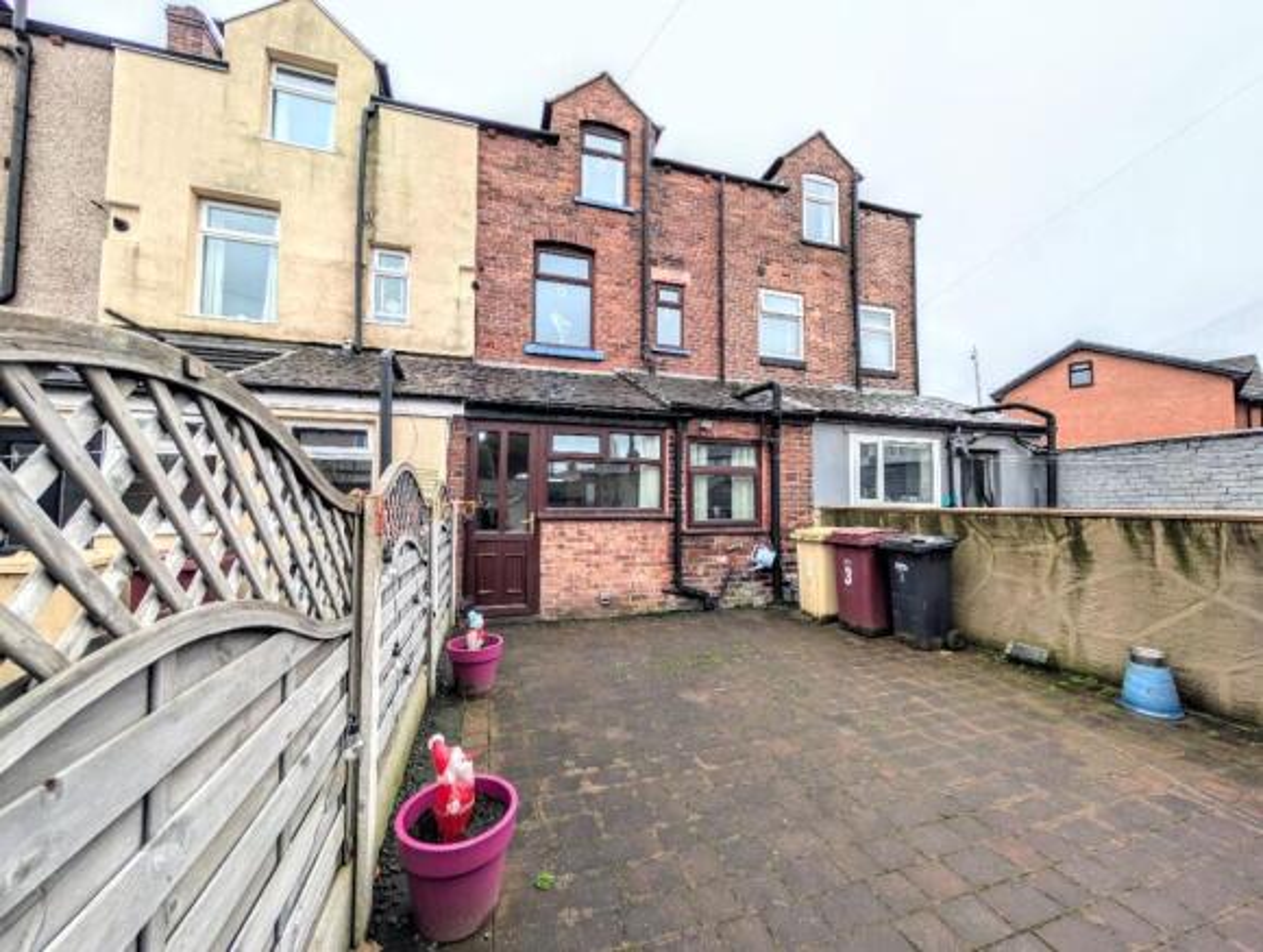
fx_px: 439
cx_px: 632
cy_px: 476
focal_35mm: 12
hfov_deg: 110.4
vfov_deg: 94.7
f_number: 1.7
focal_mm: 2.02
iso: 55
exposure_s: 1/402
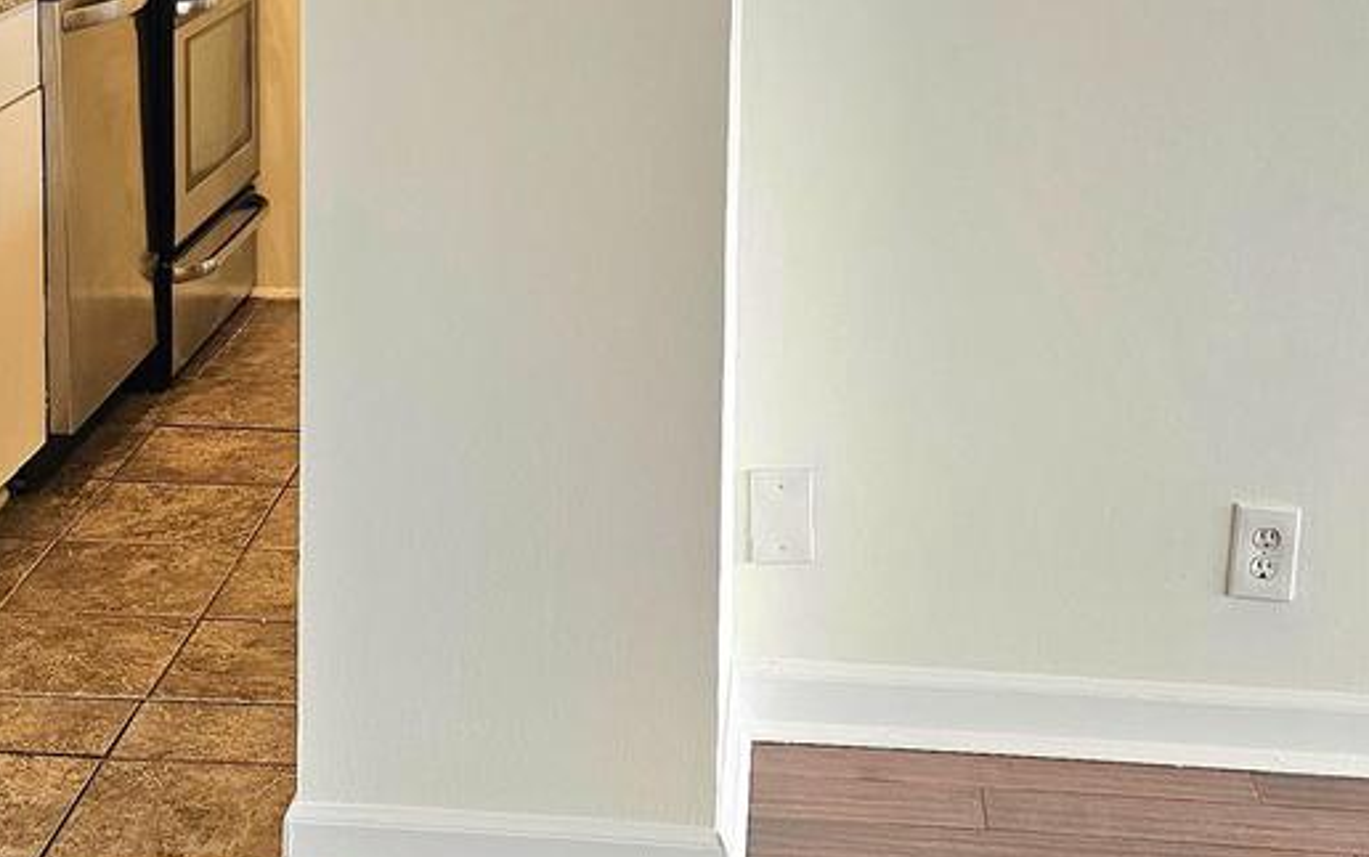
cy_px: 29
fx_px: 2538
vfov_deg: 18.7
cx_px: 655
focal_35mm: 68
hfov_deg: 30.2
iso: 125
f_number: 1.7
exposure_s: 1/120
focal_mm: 6.3
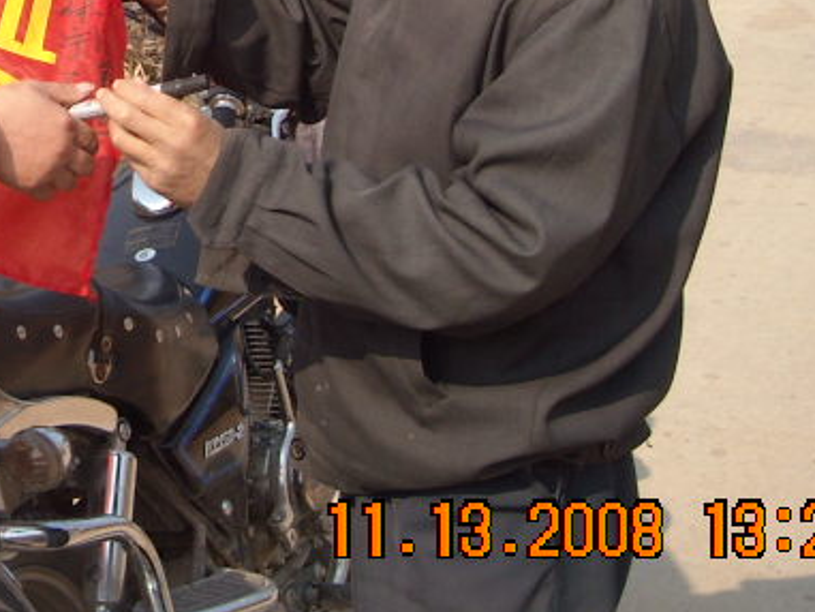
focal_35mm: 94
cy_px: -120
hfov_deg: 19.7
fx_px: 2214
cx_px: -133
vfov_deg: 15.2
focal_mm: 5.7
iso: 64
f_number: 5.6
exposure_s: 1/168
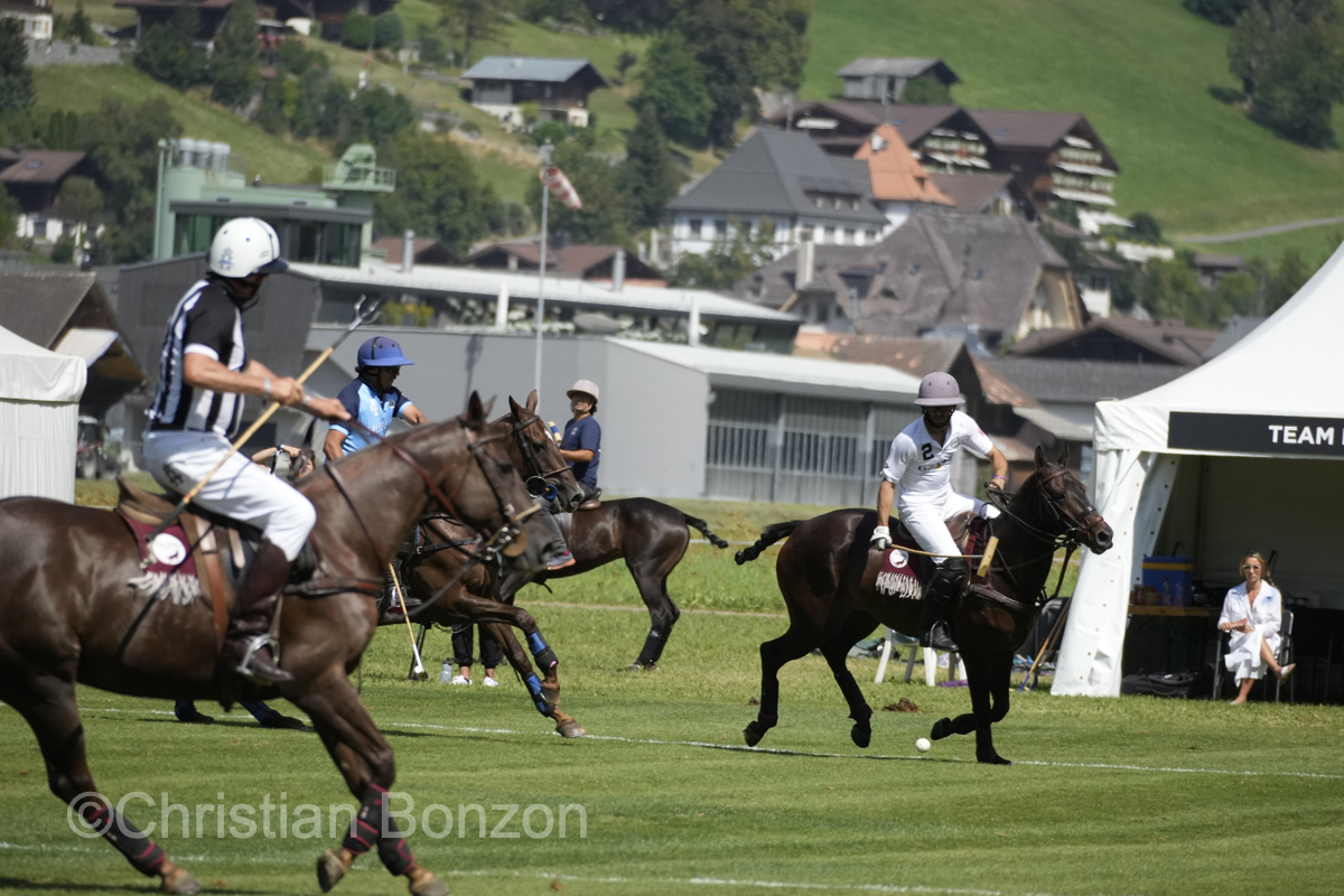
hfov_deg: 4.8
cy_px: 448
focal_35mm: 426
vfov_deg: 3.2
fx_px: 15903
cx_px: 672
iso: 640
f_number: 6.3
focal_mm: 284
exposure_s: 1/2500
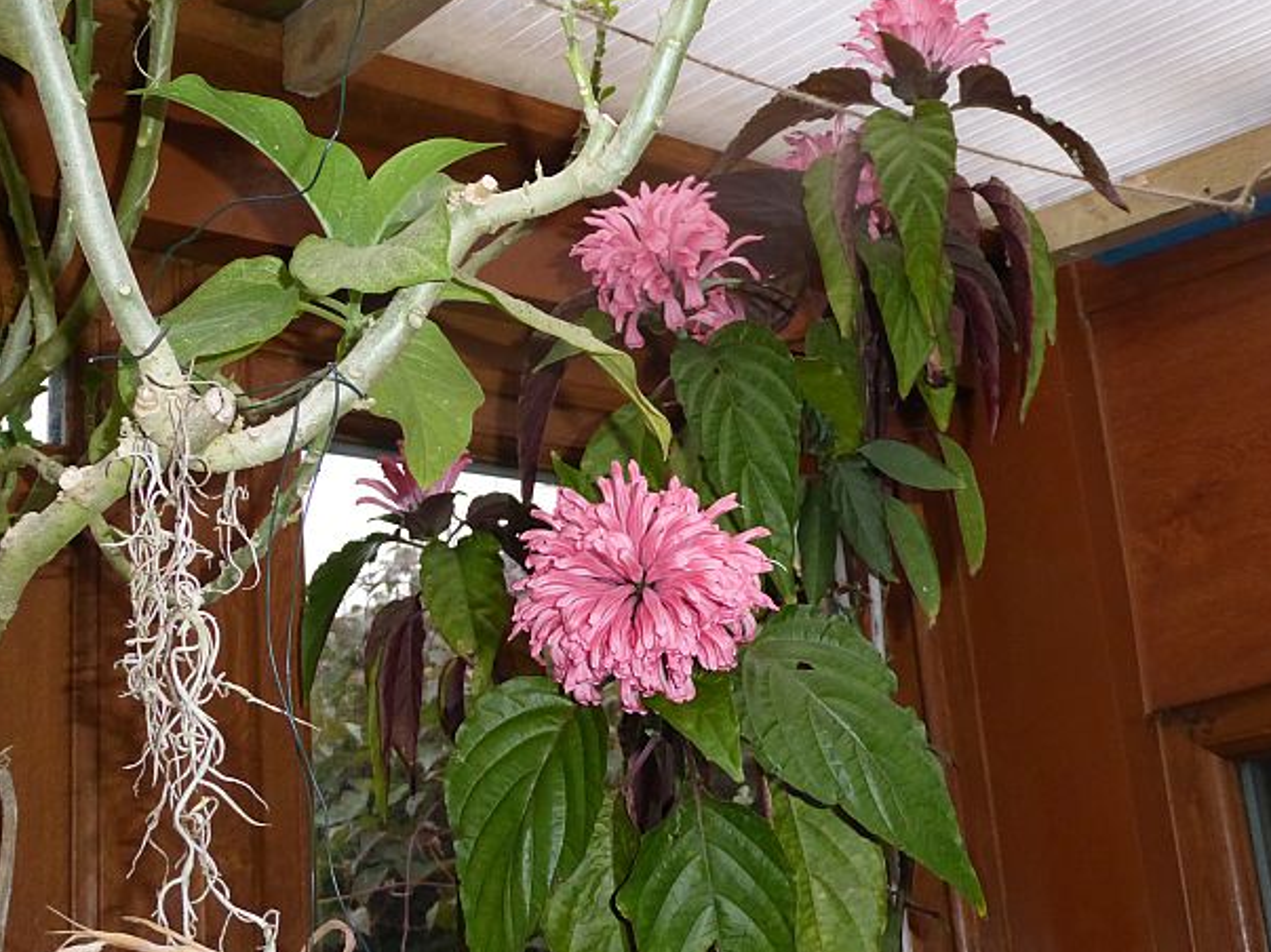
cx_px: 653
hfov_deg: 36.8
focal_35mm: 52
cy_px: 480
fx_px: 1909
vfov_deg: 28.0
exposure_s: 1/60
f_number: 4
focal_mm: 8.4
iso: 800
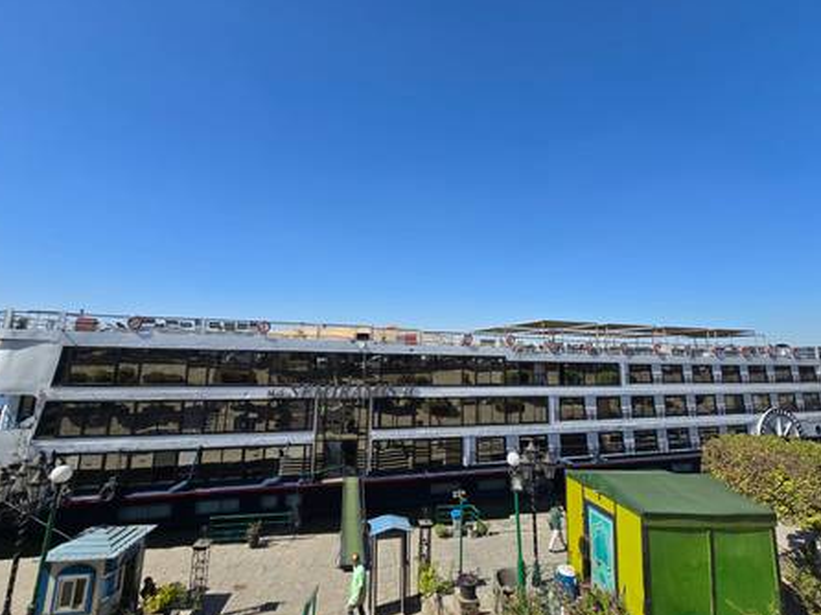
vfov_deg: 85.6
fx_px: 332
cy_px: 295
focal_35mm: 14
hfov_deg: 102.1
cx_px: 416
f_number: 2.2
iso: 50
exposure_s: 1/2283
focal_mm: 2.2
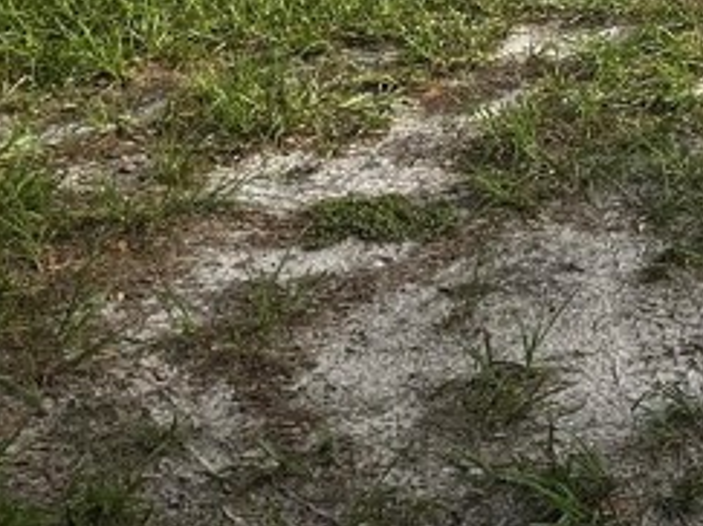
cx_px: 1276
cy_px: -532
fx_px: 2050
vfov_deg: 12.8
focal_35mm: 101
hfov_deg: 16.3
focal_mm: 6.86
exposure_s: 1/2469
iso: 80
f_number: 1.78
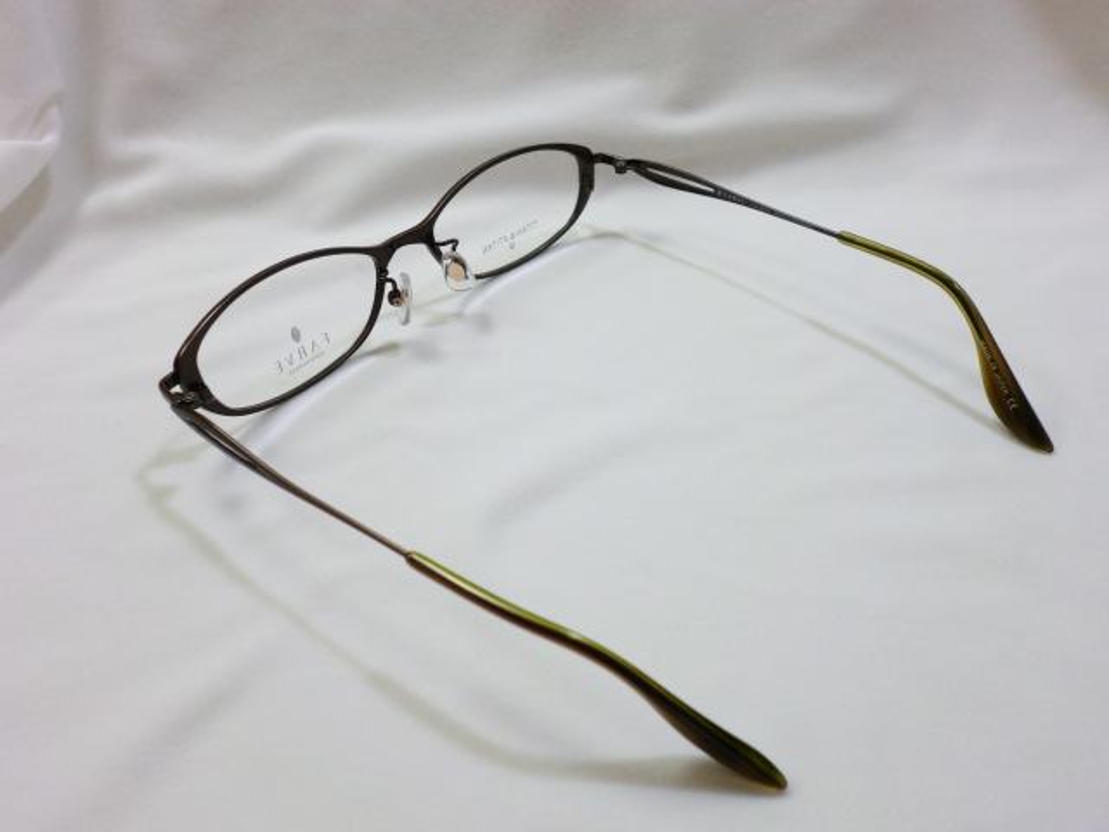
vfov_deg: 44.2
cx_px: 554
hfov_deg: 56.8
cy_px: 416
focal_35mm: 32
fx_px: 1025
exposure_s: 1/60
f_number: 3.5
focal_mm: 5.8
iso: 80
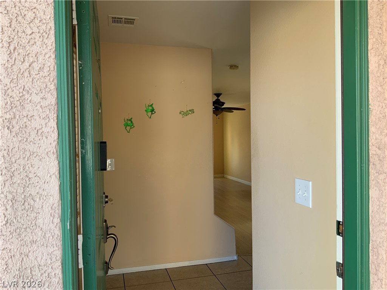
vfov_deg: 48.2
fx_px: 324
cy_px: 145
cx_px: 194
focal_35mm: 29
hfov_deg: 61.7
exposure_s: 1/122
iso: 25
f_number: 1.8
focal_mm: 3
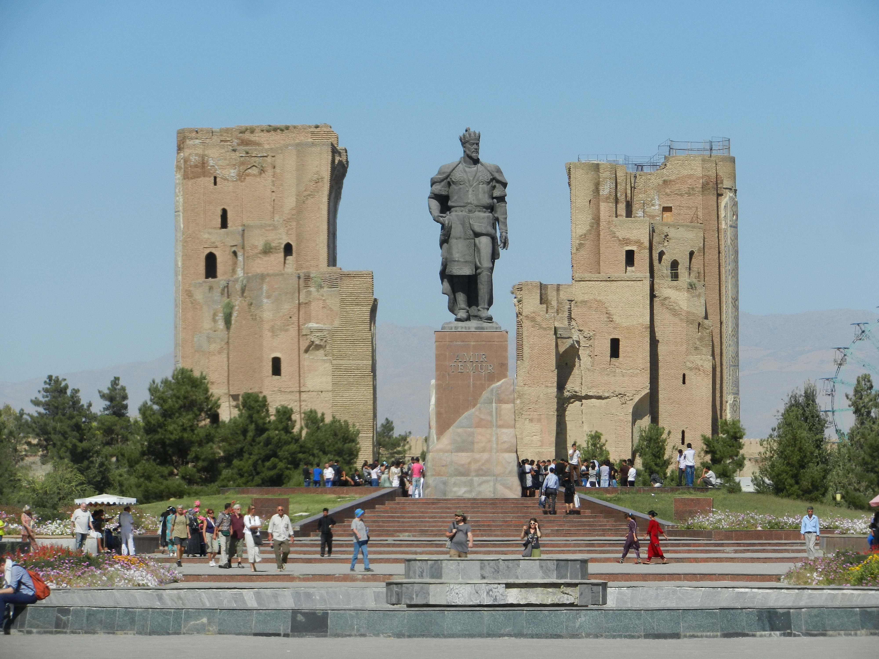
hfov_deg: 12.0
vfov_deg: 9.0
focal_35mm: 165
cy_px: 330
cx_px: 440
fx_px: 4190
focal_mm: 29.7
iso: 160
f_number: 5.3
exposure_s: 1/1250
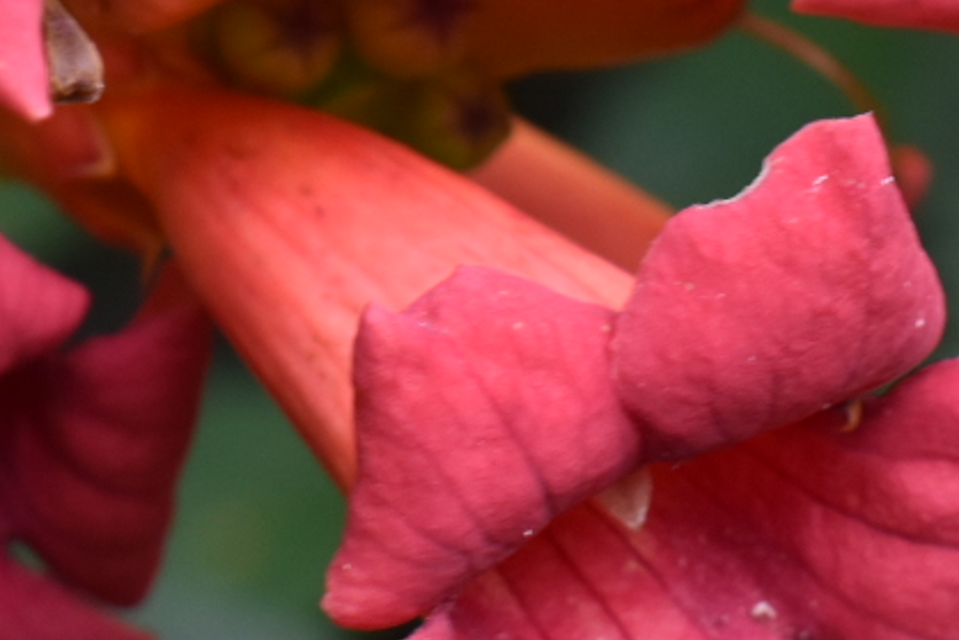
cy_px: -298
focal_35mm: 221
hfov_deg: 9.3
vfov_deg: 6.2
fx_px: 5889
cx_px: 117
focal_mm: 38
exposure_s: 1/200
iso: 400
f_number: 7.1
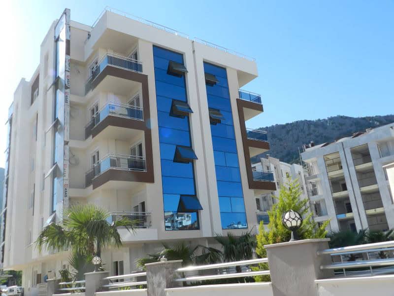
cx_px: 197
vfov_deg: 44.2
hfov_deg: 56.8
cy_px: 148
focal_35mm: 32
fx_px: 364
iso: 160
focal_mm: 5.6
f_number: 3.7
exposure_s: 1/1000
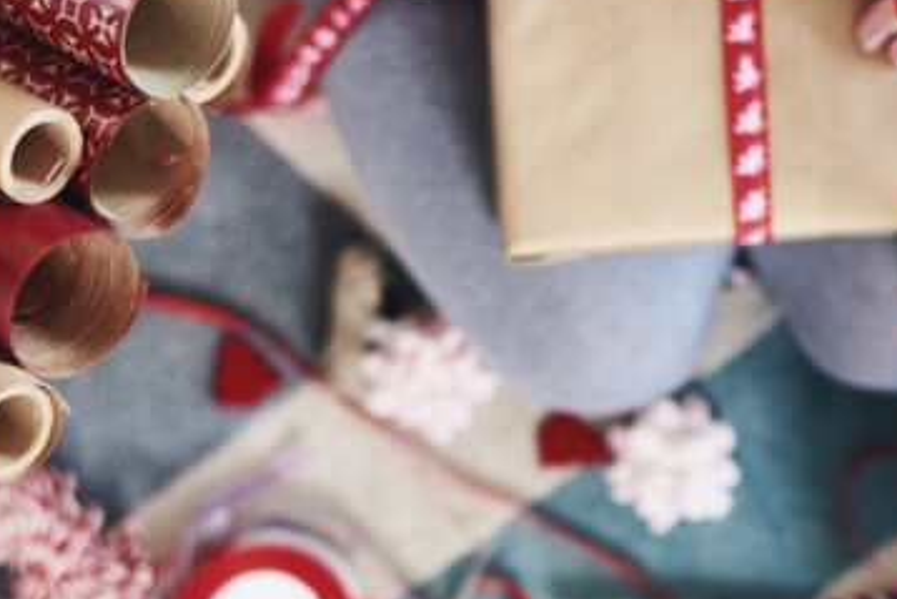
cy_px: 580
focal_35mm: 143
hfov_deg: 14.3
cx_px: 611
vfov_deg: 9.5
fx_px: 3564
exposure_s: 1/125
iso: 200
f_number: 2.2
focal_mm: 50
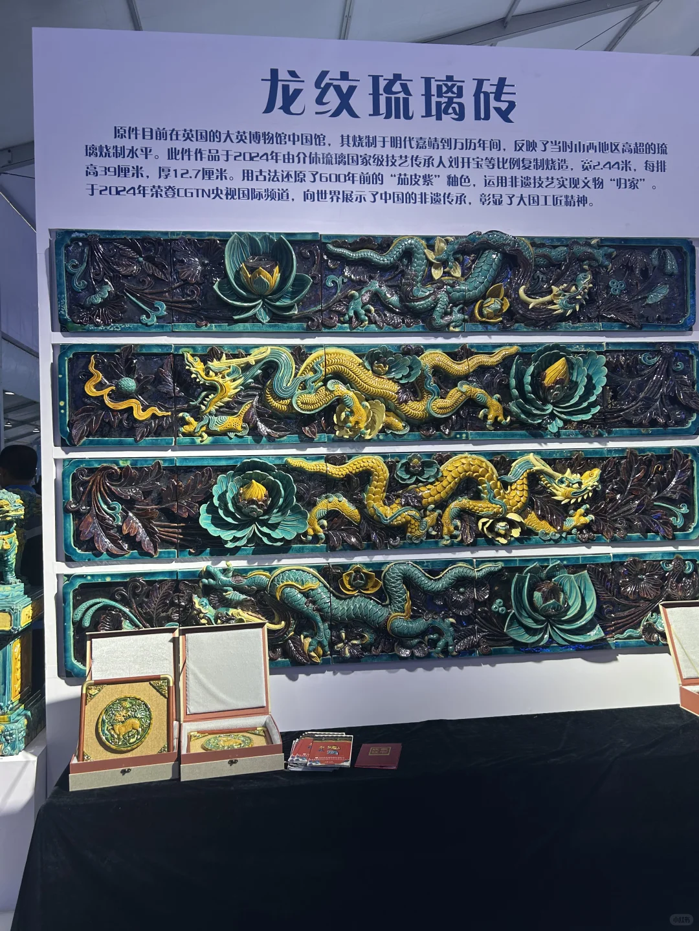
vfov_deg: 67.3
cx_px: 350
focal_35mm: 26
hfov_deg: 53.1
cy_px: 466
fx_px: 700
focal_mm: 5.7
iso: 40
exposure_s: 1/243
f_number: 1.5
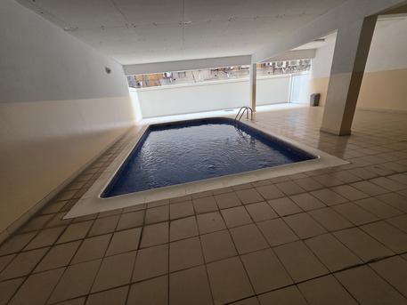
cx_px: 204
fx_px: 153
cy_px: 152
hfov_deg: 106.2
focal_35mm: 13
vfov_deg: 89.9
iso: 200
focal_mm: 2.2
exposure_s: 1/100
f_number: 1.9
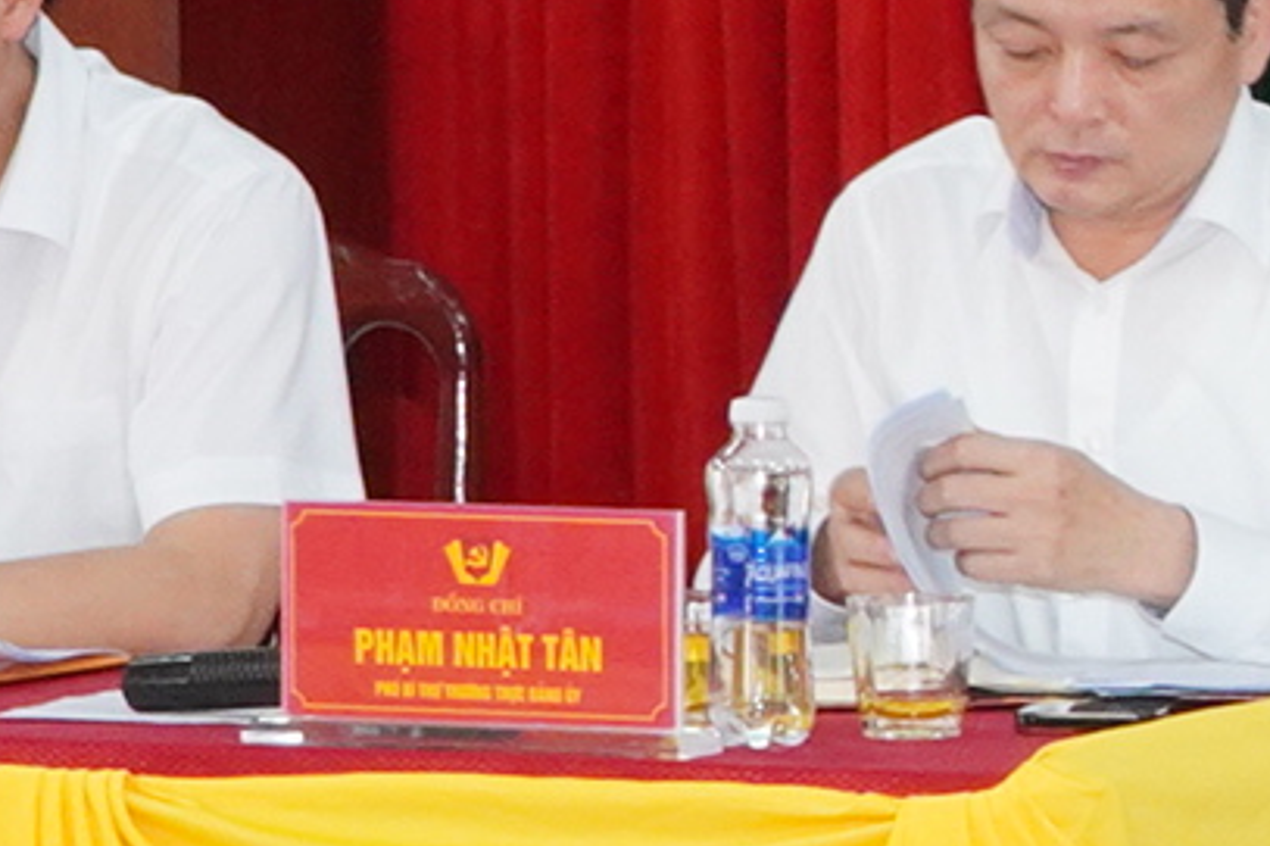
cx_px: 2300
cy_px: 225
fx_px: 8981
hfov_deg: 7.8
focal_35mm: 255
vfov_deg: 5.4
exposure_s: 1/60
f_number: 7.1
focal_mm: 23
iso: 1250
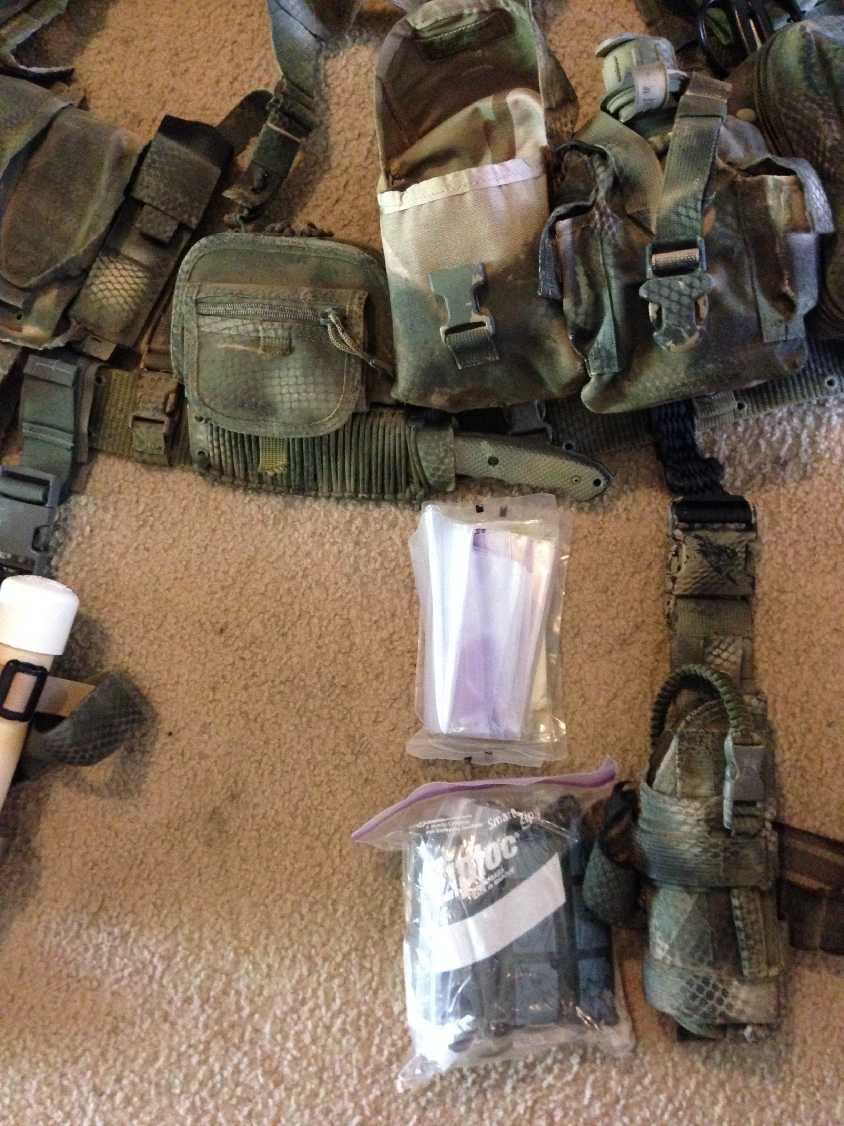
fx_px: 1073
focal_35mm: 33
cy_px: 563
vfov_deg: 55.4
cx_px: 422
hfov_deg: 42.9
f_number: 2.4
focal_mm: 4.12
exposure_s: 1/15
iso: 640
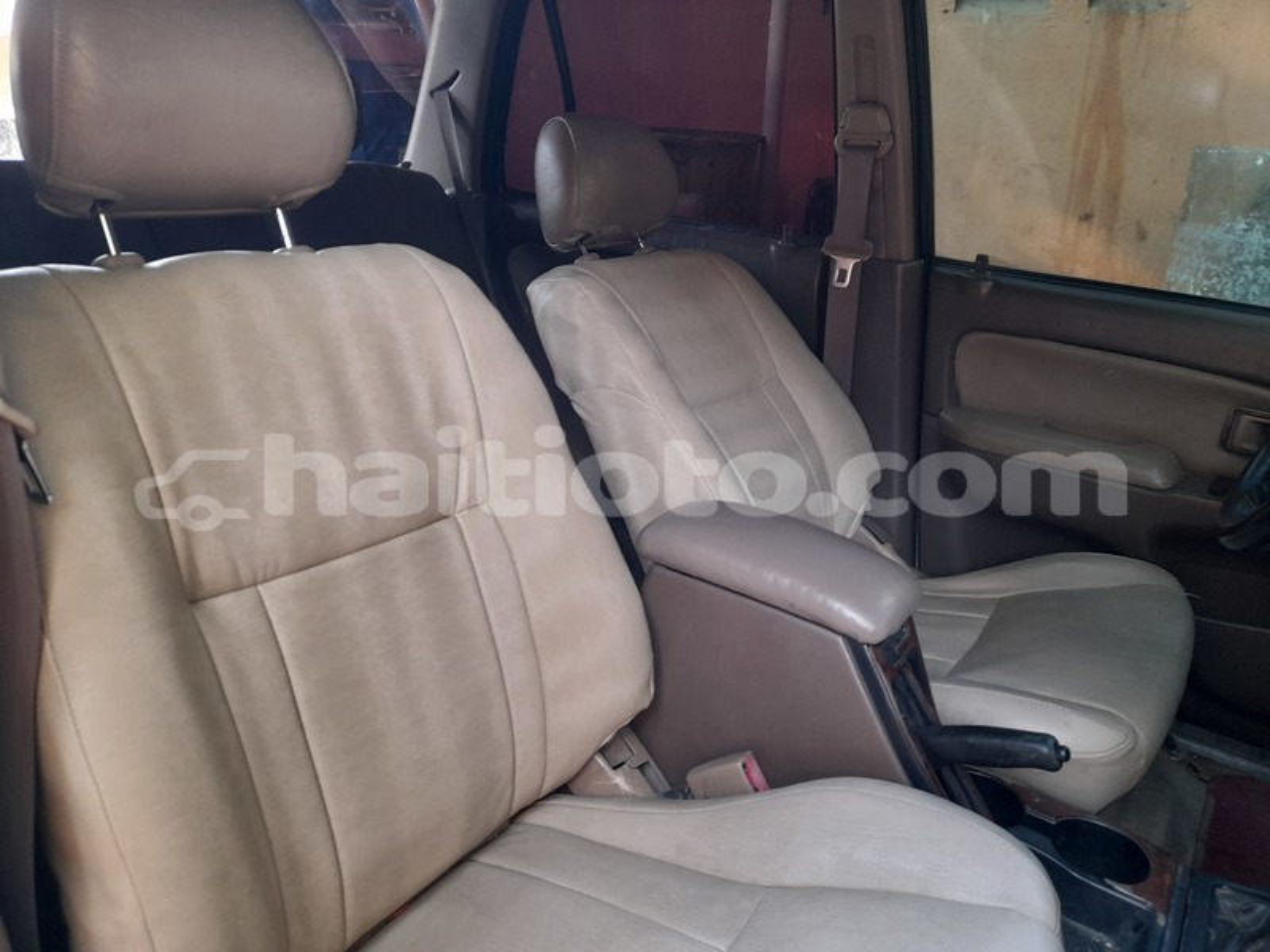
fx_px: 917
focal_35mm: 25
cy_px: 476
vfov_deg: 54.9
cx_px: 635
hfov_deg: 69.4
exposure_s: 1/50
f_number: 2
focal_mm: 4.6
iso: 160
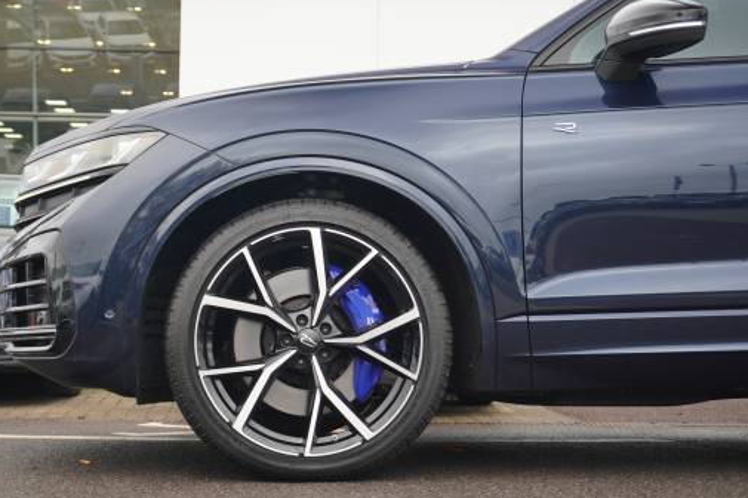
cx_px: 277
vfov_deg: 23.7
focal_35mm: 57
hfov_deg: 34.9
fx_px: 1184
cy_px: 230
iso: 160
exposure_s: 1/60
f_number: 5
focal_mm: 30
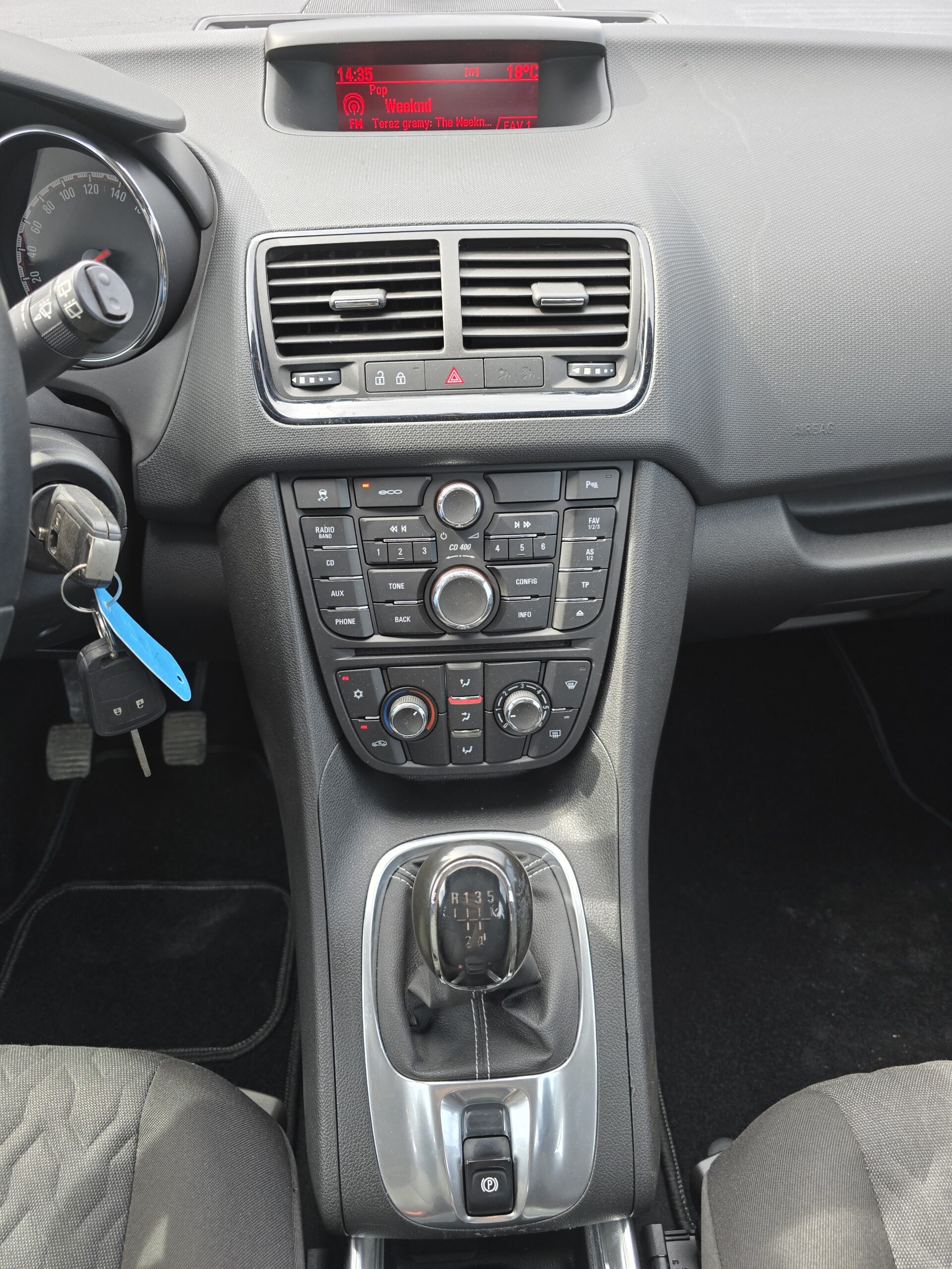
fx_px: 843
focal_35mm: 23
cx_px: 476
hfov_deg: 58.9
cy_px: 634
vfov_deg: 73.9
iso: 50
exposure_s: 1/180
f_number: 1.7
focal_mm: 6.3
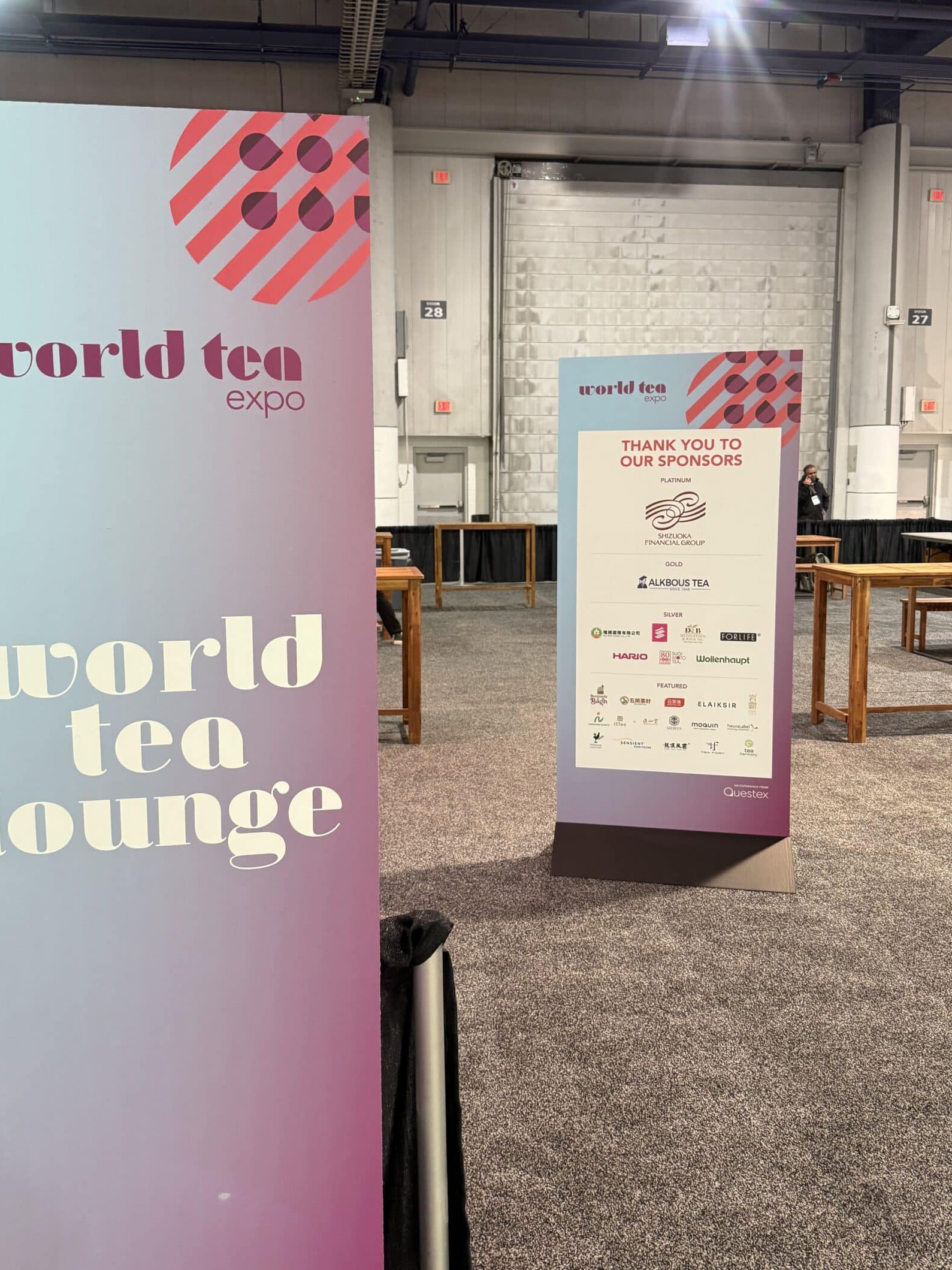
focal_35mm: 29
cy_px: 580
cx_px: 466
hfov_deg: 48.2
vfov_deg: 61.6
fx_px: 1064
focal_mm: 6.76
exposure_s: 1/60
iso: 320
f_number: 1.78
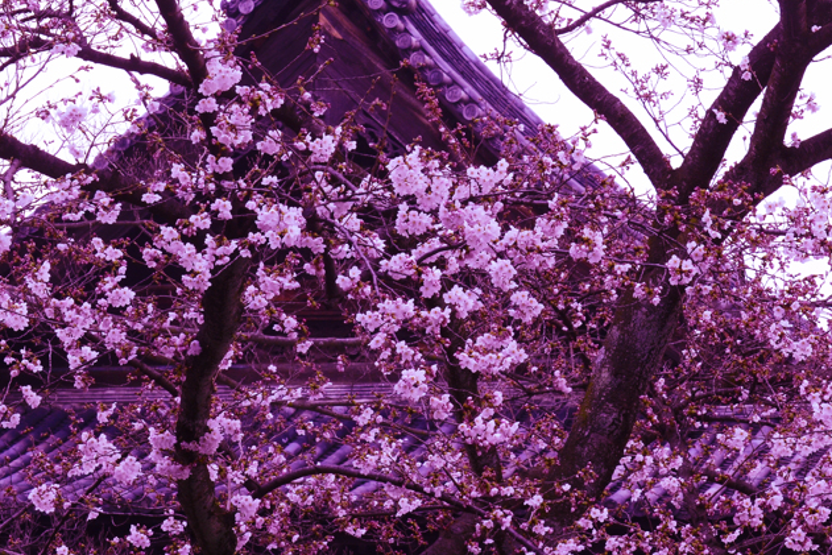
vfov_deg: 8.1
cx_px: 568
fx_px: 3930
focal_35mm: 170
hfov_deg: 12.1
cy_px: 148
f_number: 11
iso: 640
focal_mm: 70
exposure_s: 1/40
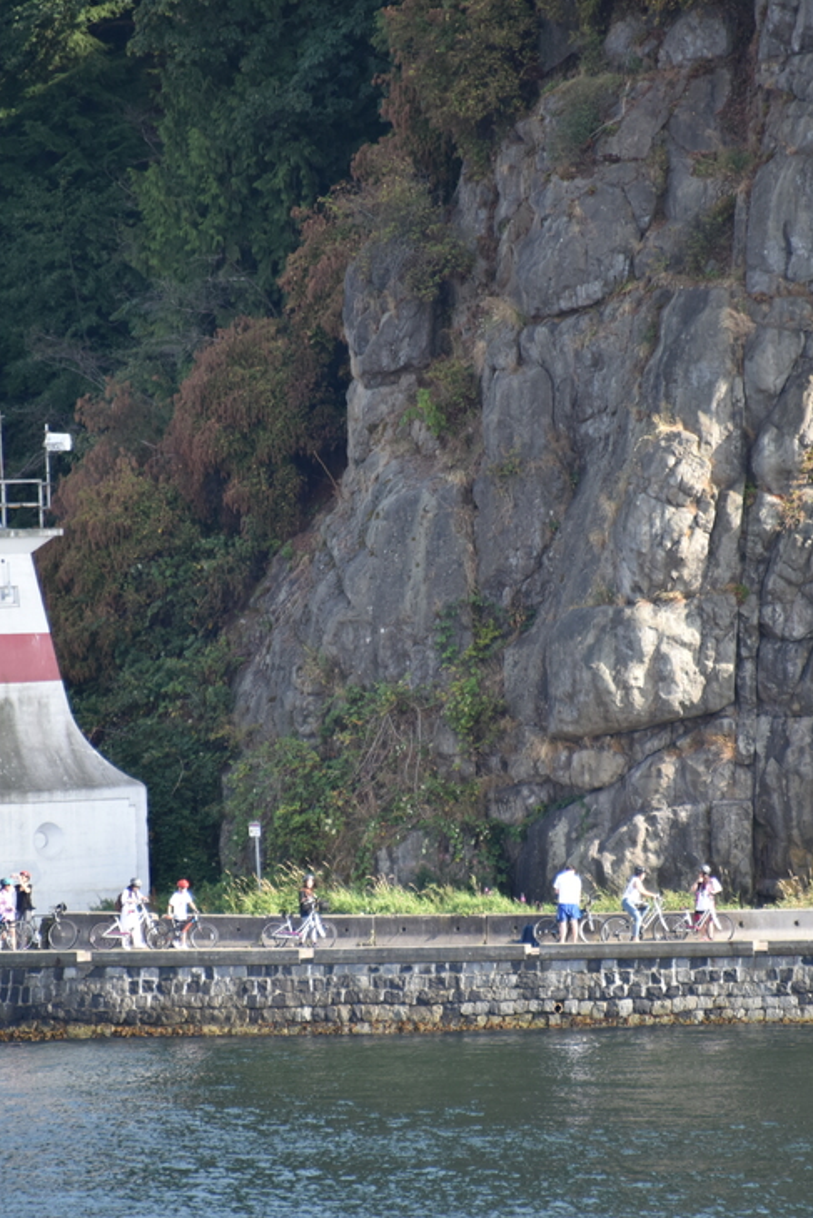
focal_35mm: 526
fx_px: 17808
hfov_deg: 2.6
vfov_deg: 3.9
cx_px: 396
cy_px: 557
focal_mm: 300
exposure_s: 1/640
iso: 560
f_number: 5.6
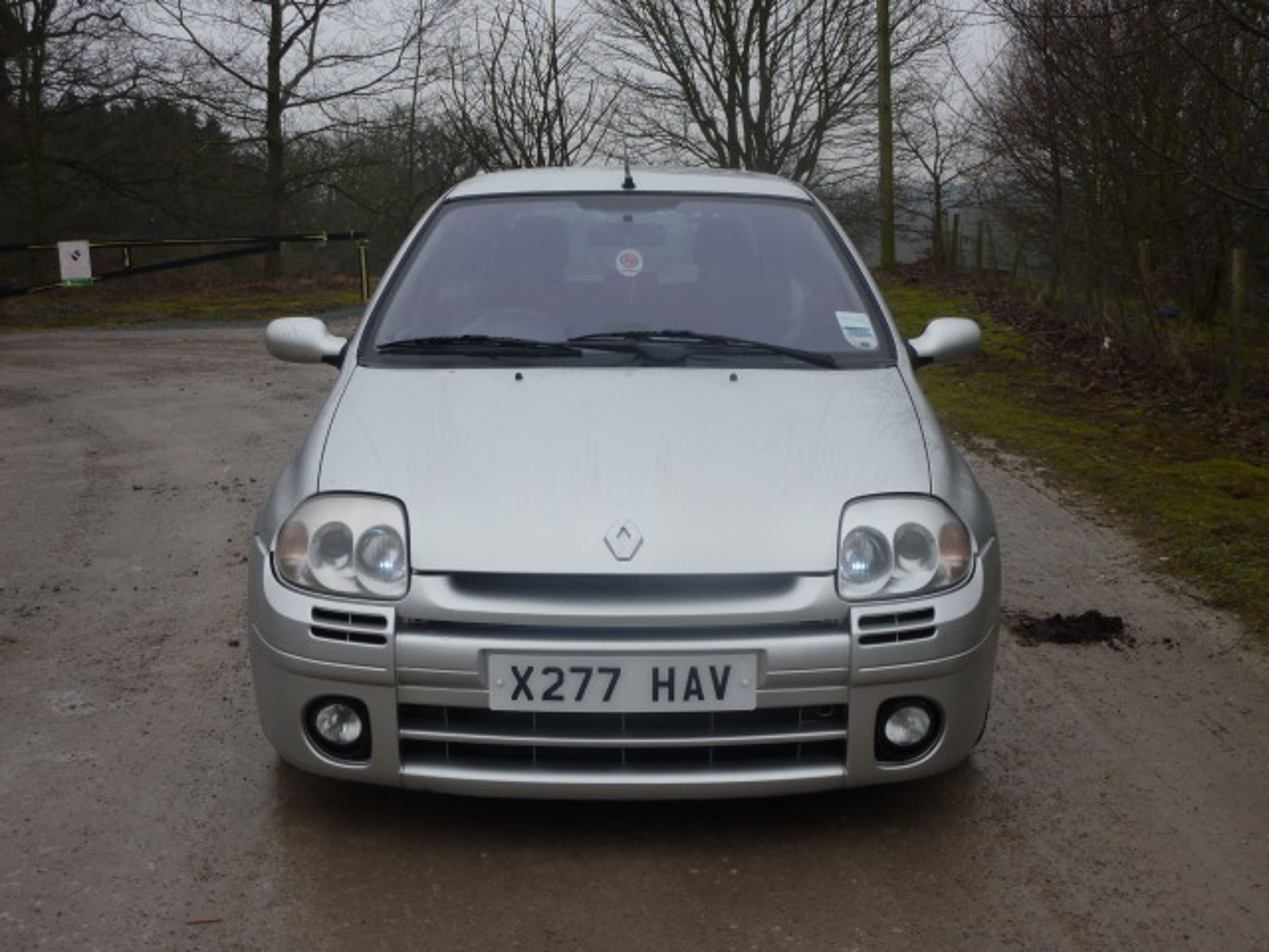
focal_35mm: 45
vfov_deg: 32.2
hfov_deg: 42.1
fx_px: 1650
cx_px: 634
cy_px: 476
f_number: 4
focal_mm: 7.3
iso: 80
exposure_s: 1/200
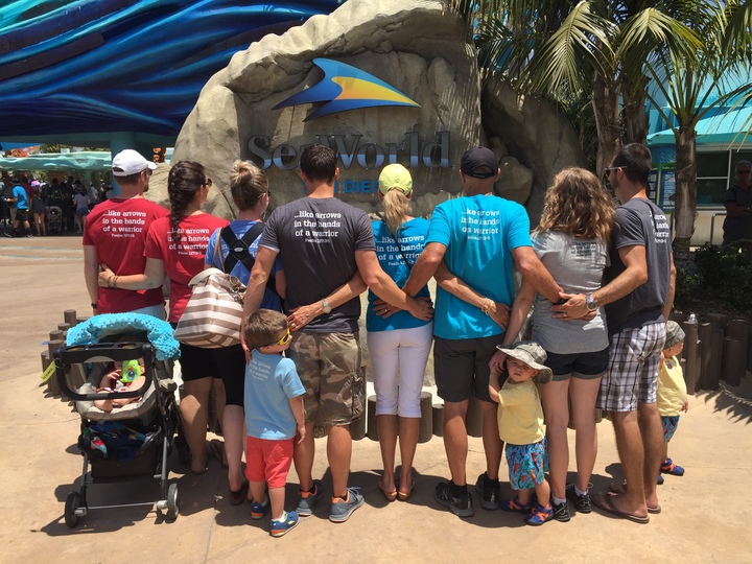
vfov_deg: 48.2
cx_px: 376
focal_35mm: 29
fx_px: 630
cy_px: 282
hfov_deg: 61.7
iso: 32
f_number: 2.2
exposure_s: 1/1980
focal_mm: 4.15
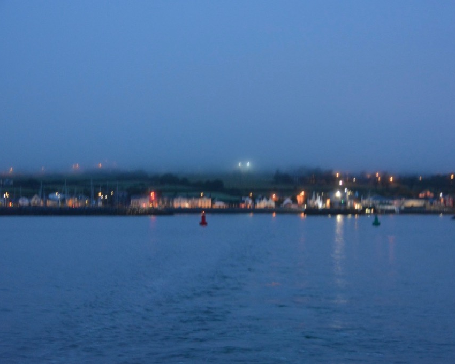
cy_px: 182
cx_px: 264
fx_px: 1050
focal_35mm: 78
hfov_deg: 24.4
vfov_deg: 19.7
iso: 3200
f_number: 4.5
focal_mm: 46
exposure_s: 1/8
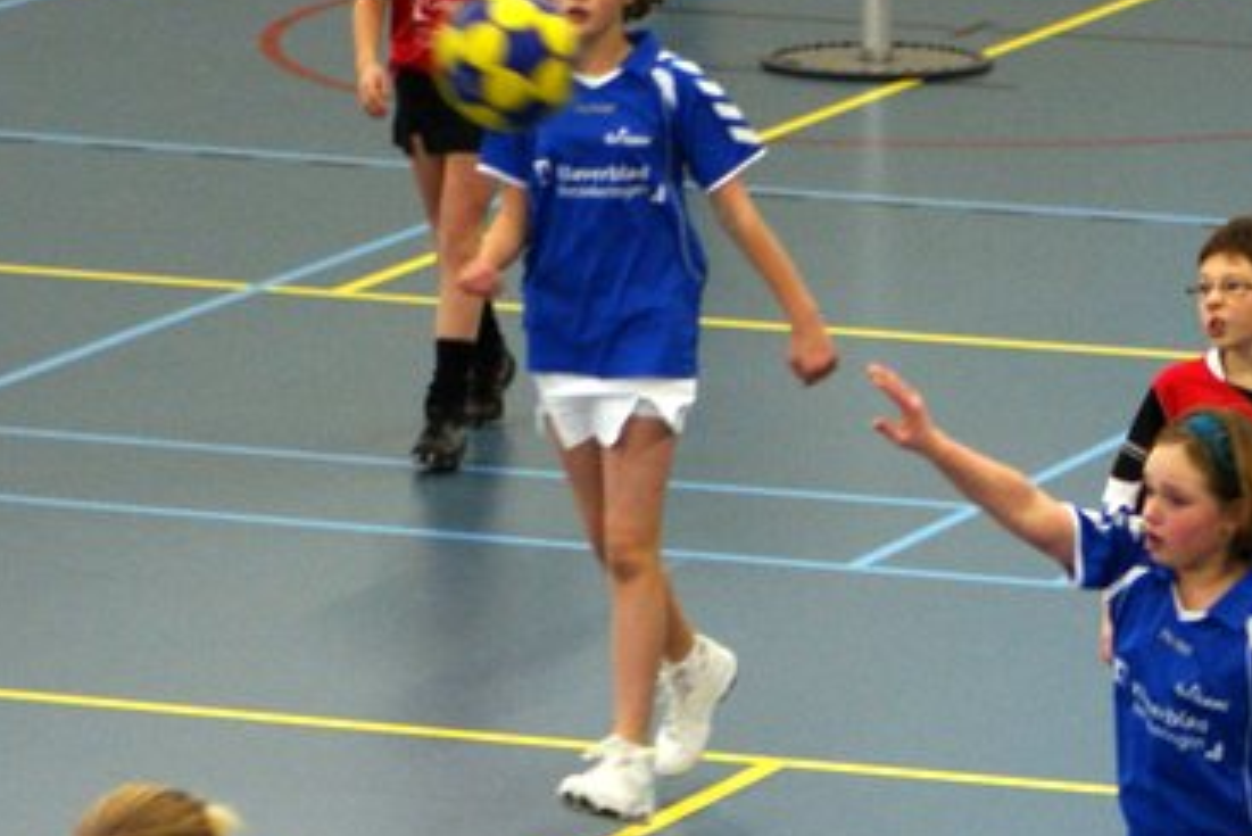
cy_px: 1152
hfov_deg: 6.0
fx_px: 11933
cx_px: 1146
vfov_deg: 4.0
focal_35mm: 343
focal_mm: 70
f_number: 2.8
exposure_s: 1/200
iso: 400
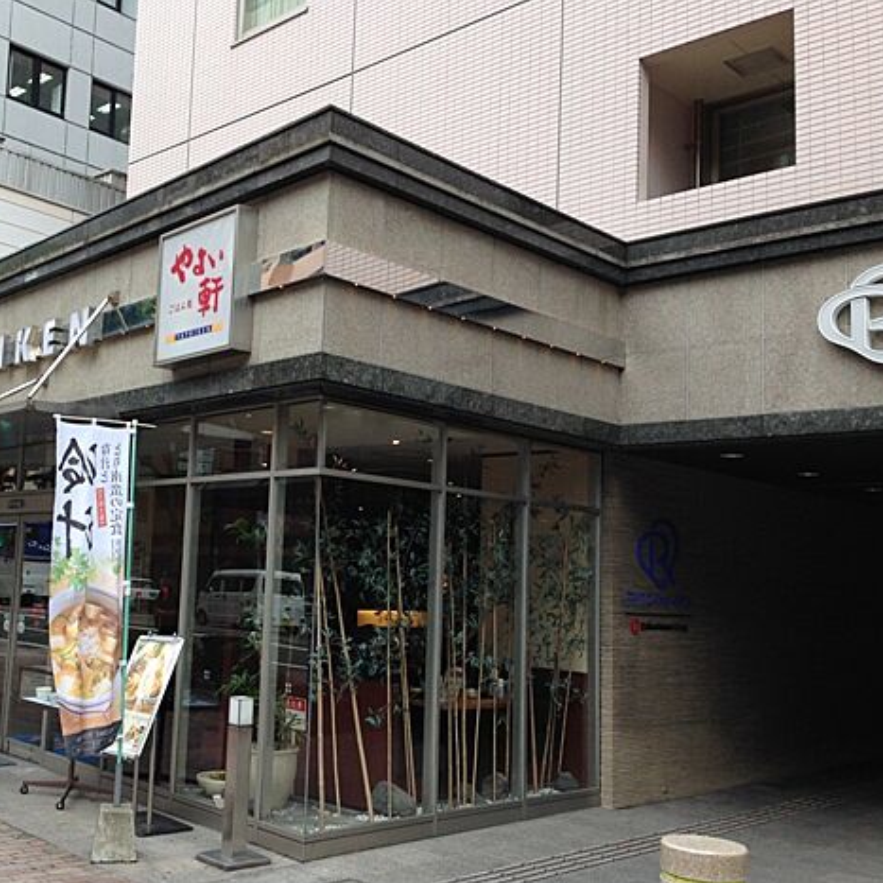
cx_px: 297
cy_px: 446
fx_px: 1154
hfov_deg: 41.3
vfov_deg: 41.9
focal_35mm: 40
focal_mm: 4.12
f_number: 2.4
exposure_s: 1/208
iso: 50
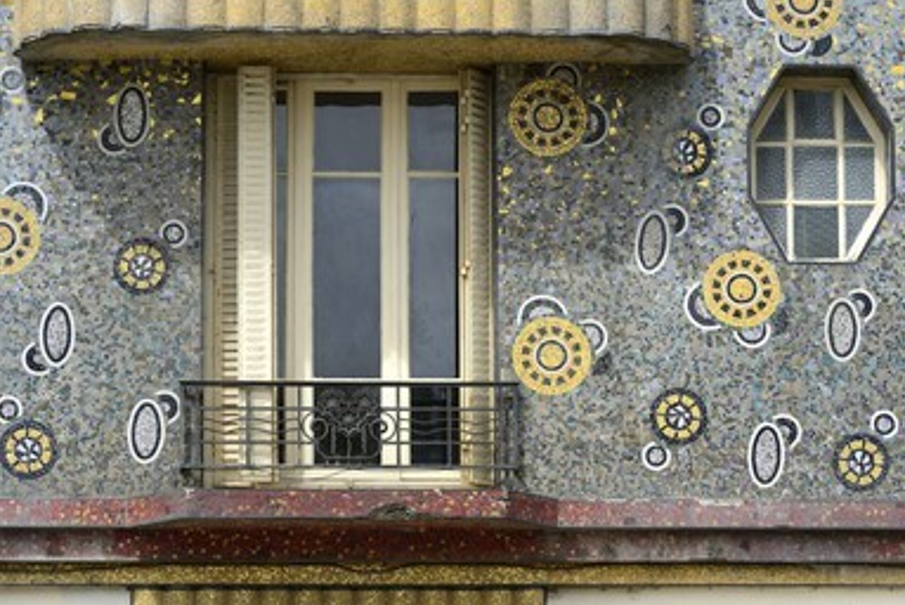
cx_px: 486
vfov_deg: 9.0
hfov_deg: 13.4
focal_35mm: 153
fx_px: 3849
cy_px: 288
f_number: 9
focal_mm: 140
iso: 200
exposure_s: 1/250
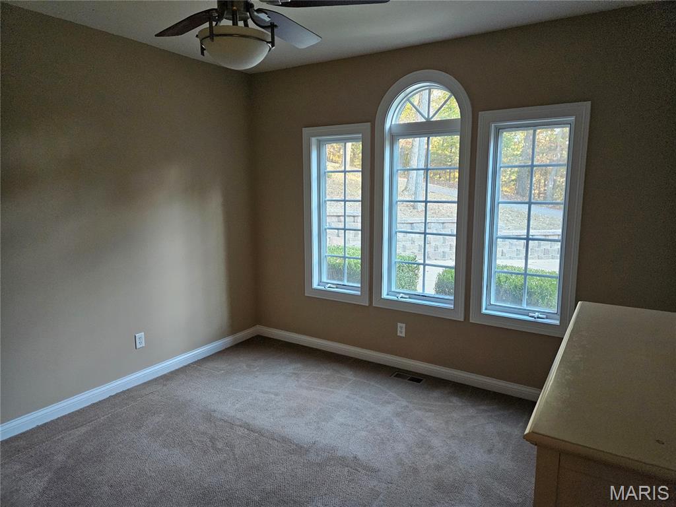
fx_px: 449
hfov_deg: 73.9
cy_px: 254
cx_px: 338
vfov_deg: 58.9
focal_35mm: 23
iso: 800
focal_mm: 5.4
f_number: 1.8
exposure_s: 1/120
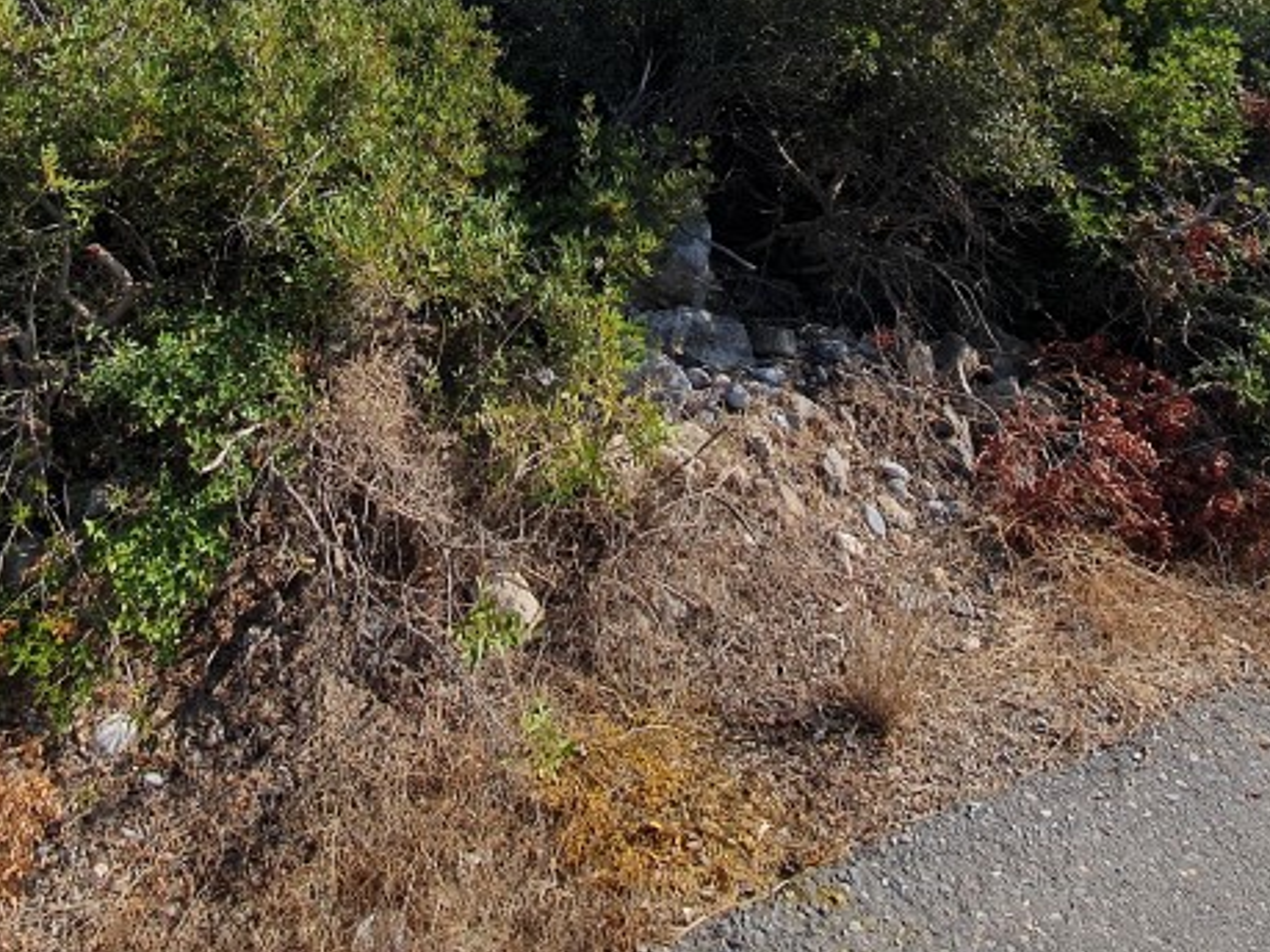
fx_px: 1064
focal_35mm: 29
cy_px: -64
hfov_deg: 61.6
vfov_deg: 40.2
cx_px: 595
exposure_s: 1/1512
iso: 50
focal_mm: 1.8
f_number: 2.2
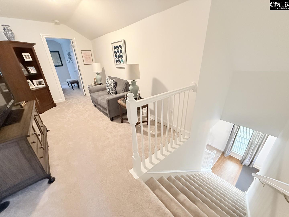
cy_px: 108
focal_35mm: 14
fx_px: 117
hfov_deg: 102.1
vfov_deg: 85.7
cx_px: 144
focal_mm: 2.22
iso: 800
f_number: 2.2
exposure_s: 1/60
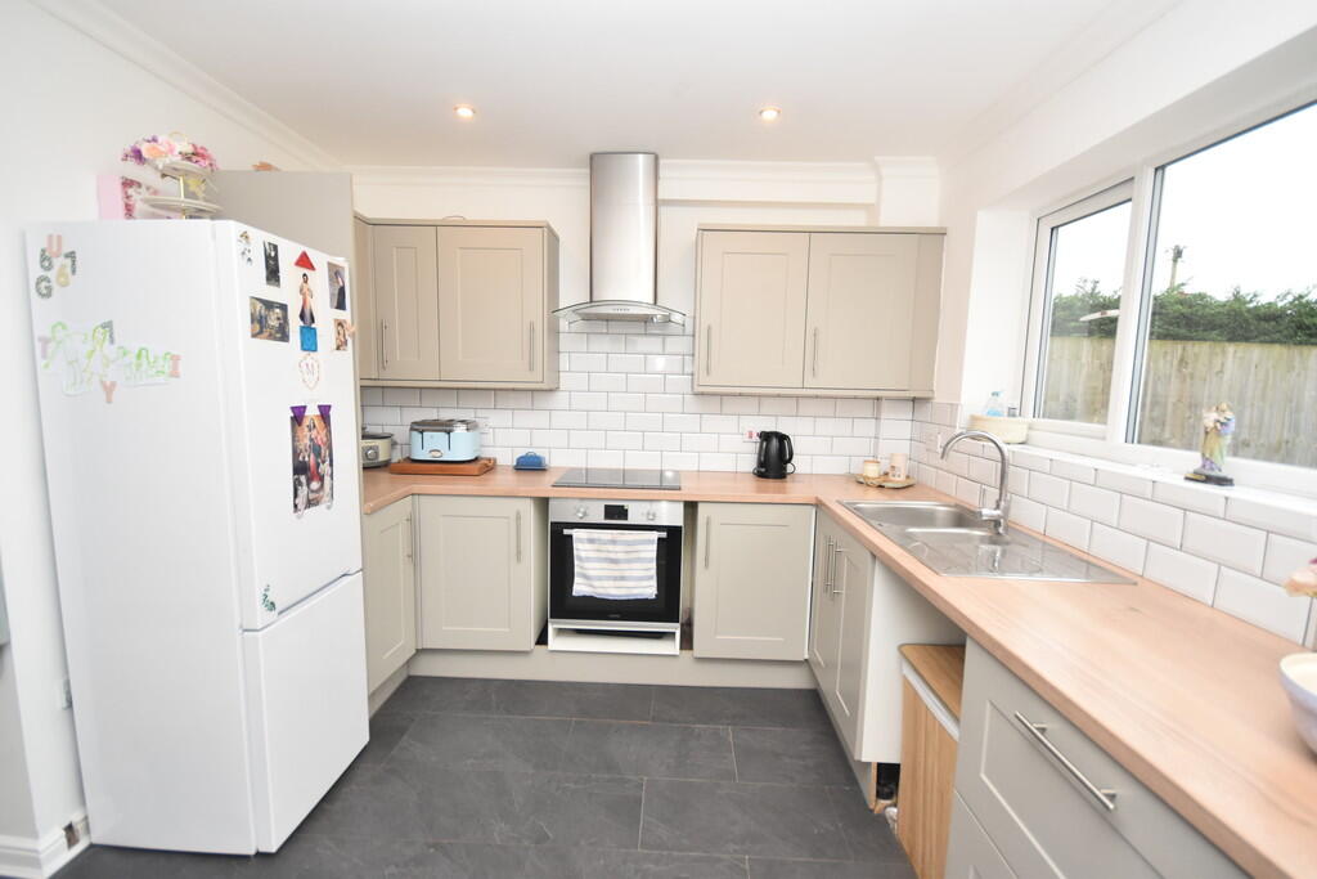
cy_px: 440
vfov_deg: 77.3
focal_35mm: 15
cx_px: 658
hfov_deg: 100.4
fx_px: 549
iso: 800
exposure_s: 1/160
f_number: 4.5
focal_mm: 10
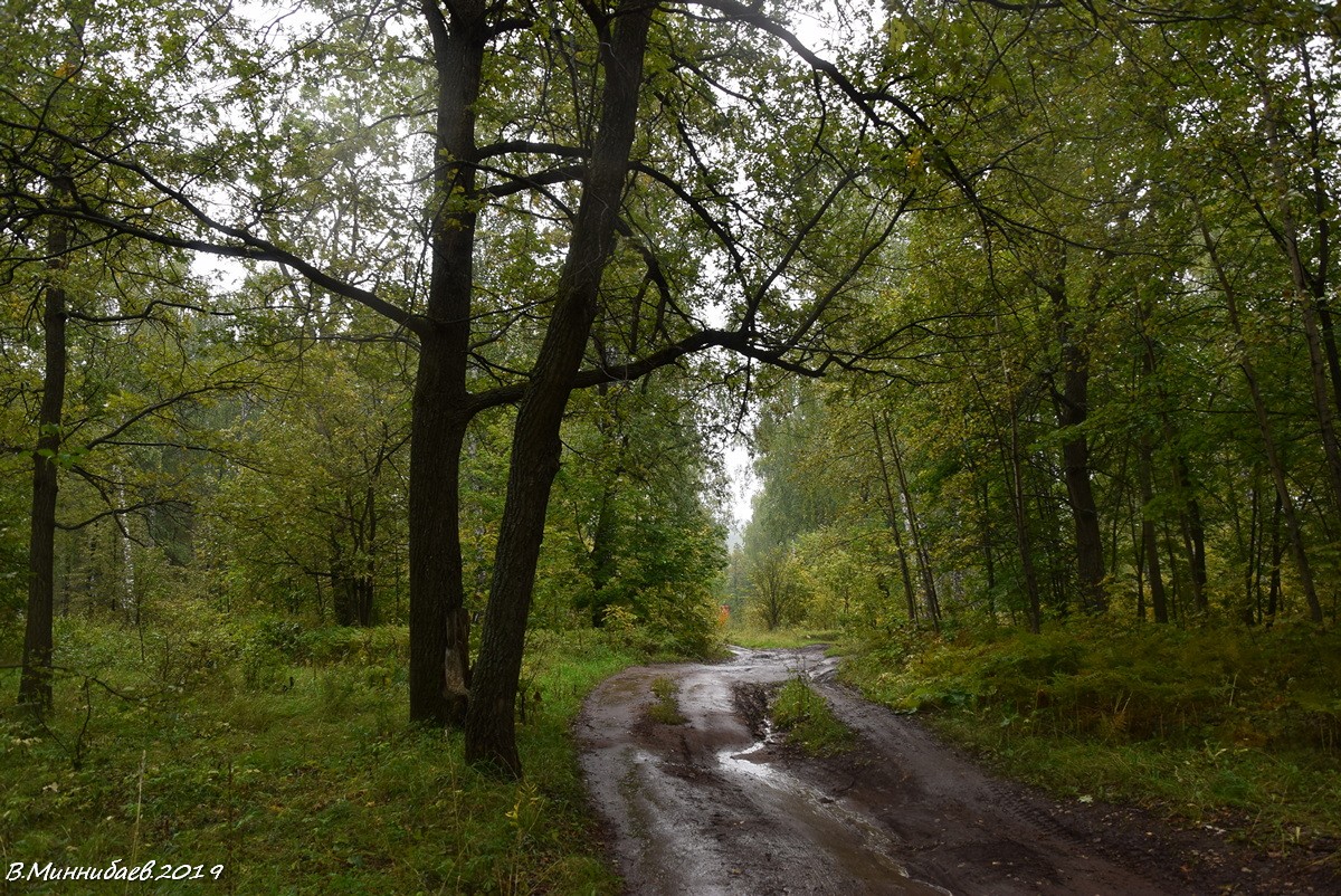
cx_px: 670
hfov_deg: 67.3
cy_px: 448
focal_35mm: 27
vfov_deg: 48.0
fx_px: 1006
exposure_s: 1/80
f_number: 6.3
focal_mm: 18
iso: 200
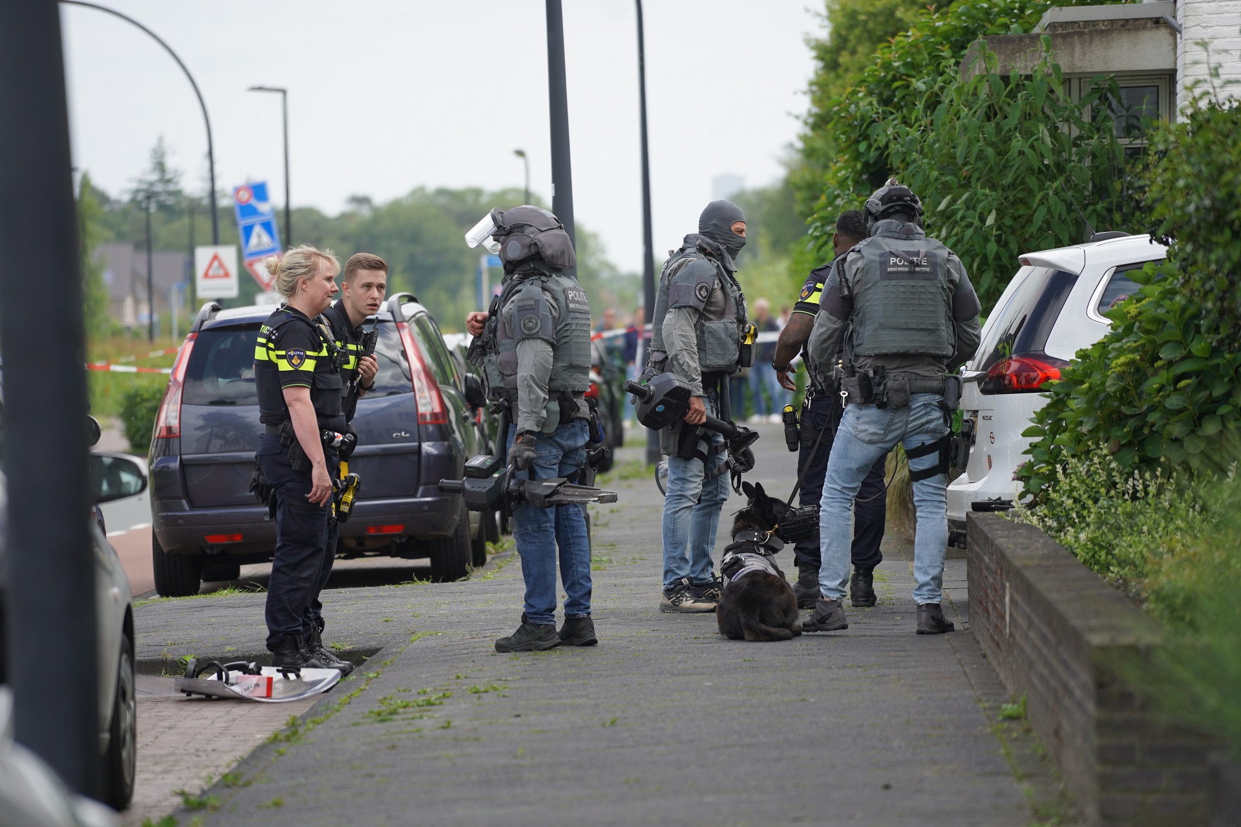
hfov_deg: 10.3
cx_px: 620
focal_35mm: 200
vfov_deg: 6.9
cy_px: 414
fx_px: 6894
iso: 100
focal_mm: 200
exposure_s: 1/320
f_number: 4
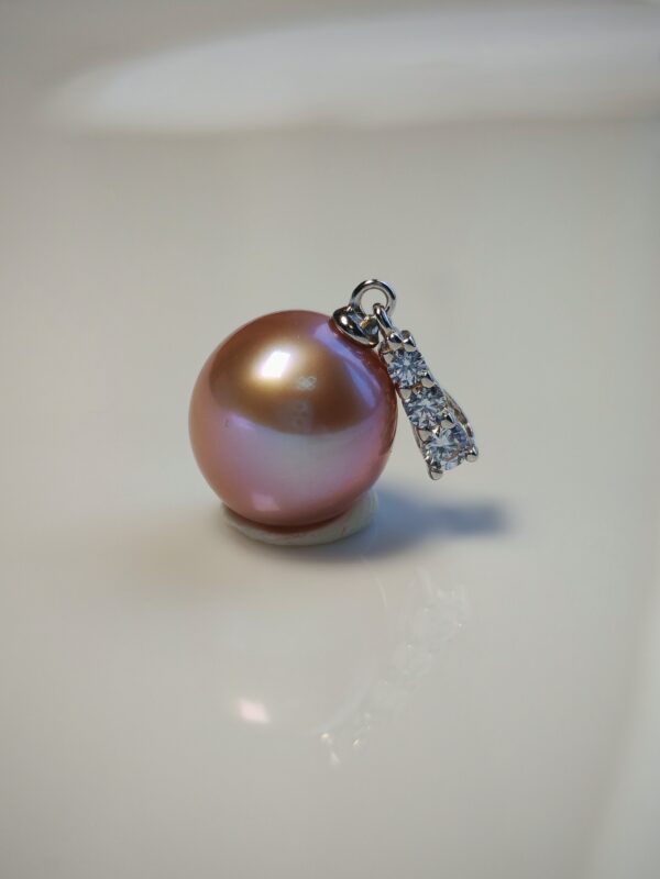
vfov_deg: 28.6
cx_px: 330
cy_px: 440
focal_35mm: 68
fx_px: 1729
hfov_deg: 21.6
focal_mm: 5.52
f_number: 1.95
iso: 50
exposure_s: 1/100
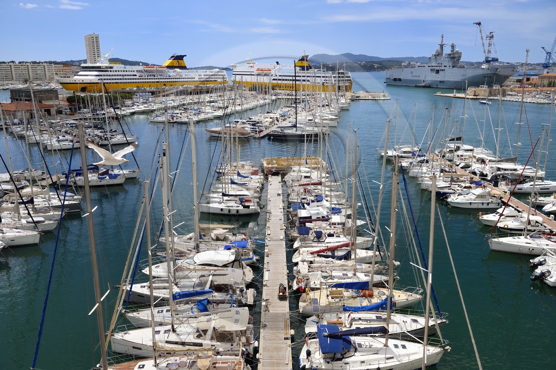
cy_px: 185
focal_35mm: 30
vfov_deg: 43.6
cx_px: 278
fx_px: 463
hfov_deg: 62.0
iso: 200
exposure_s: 1/800
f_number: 9
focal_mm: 30
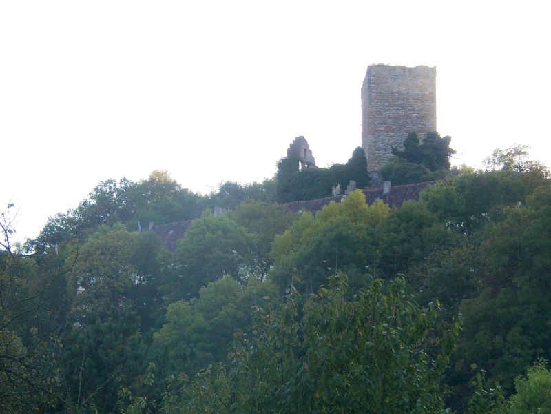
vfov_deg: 14.8
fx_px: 1592
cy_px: 207
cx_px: 276
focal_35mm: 100
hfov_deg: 19.6
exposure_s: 1/167
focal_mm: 20.74
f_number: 4
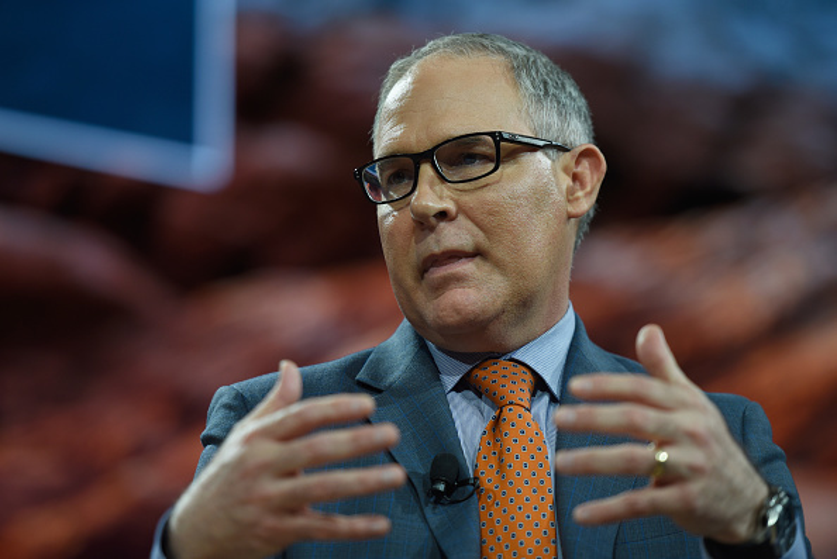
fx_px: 3955
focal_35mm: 170
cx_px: 418
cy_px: 280
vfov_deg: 8.1
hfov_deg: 12.1
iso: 640
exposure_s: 1/250
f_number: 2.8
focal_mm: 170
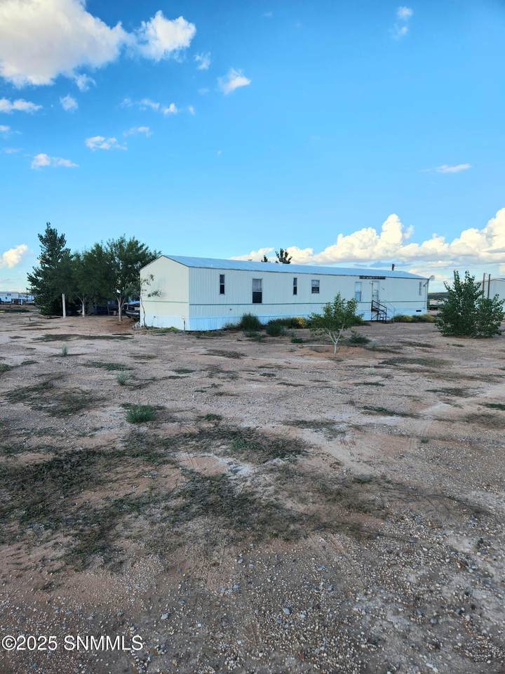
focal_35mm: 23
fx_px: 447
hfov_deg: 58.9
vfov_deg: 73.9
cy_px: 337
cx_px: 252
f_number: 1.8
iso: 20
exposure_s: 1/833
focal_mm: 5.4
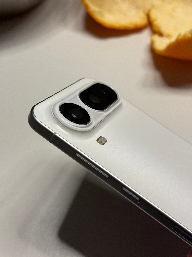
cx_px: 96
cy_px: 128
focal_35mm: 48
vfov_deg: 39.7
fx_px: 355
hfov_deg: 30.3
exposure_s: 1/78
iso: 100
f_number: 1.78
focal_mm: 6.76
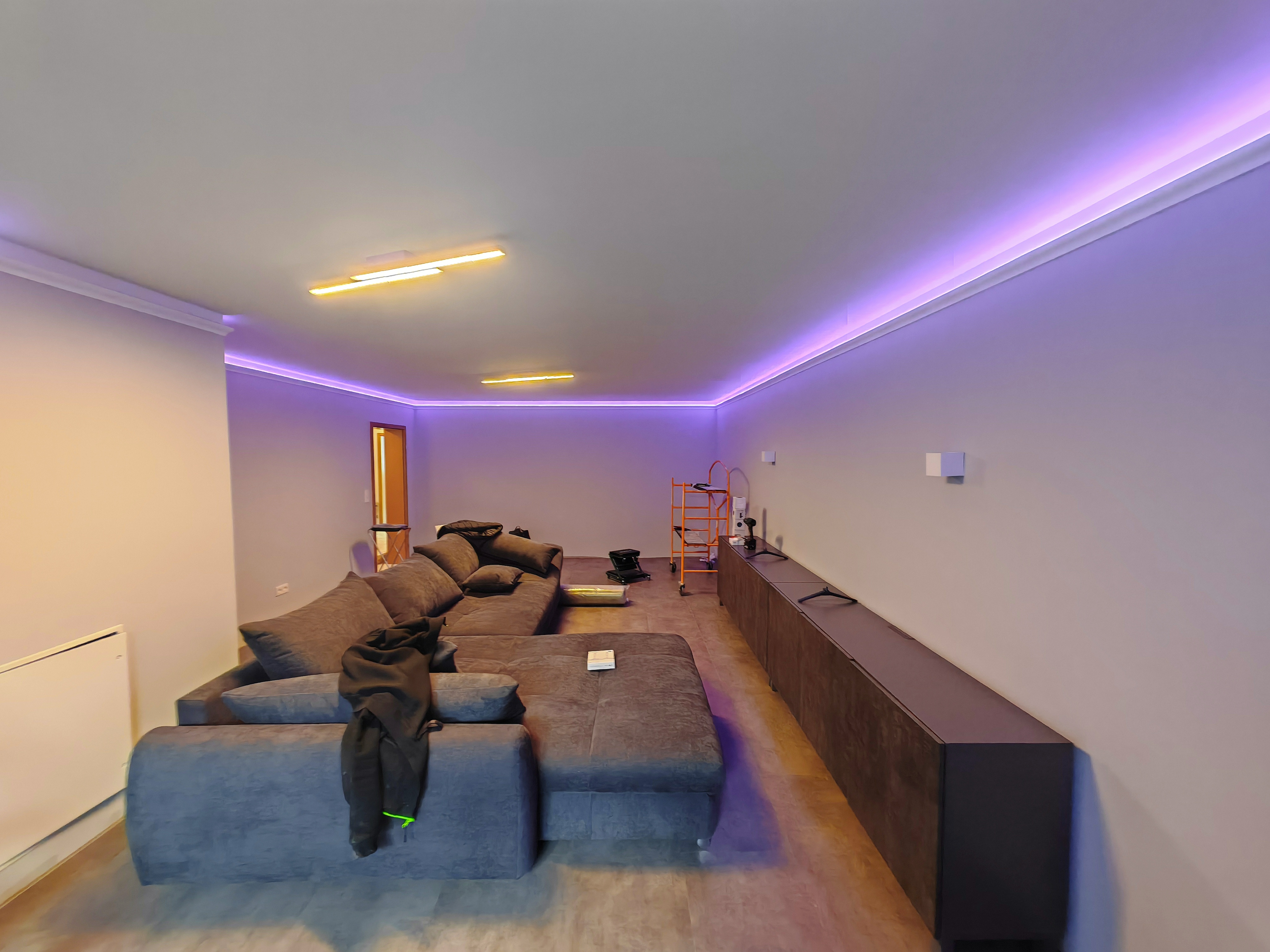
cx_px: 635
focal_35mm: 13
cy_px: 476
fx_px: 477
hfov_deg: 106.2
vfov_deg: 89.9
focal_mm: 1.82
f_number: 2
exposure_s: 1/33
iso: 640
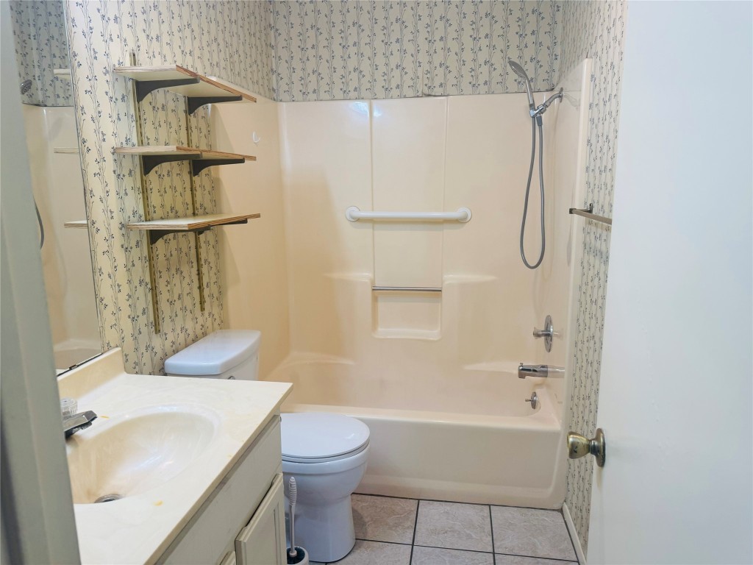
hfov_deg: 71.6
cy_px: 282
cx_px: 376
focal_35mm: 24
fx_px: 522
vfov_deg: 56.8
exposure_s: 1/120
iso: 125
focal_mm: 6.76
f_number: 1.78
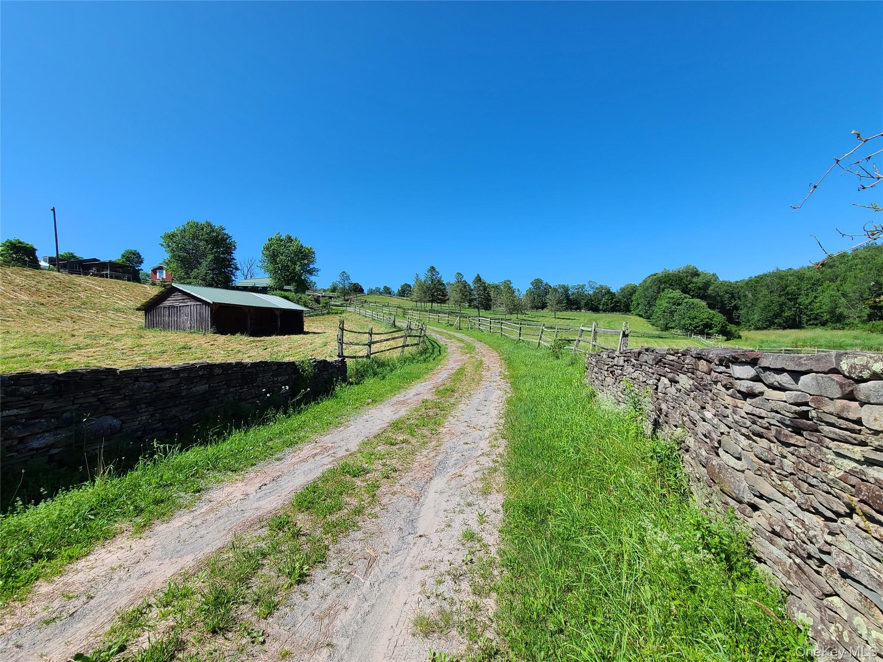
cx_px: 442
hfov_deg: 106.2
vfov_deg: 89.9
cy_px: 331
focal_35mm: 13
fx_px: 332
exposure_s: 1/1425
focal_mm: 2.2
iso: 50
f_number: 2.2
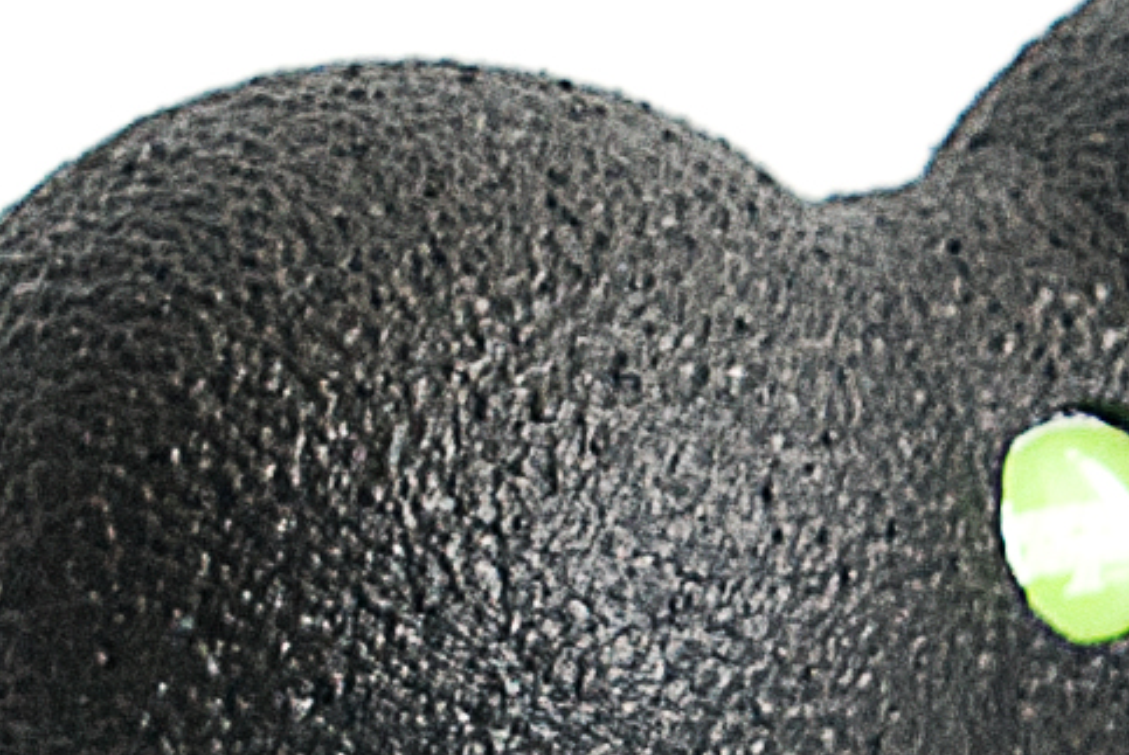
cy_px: 152
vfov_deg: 4.5
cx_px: 802
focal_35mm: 308
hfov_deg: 6.7
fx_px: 9671
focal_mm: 33
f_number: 8
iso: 200
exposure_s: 1/8
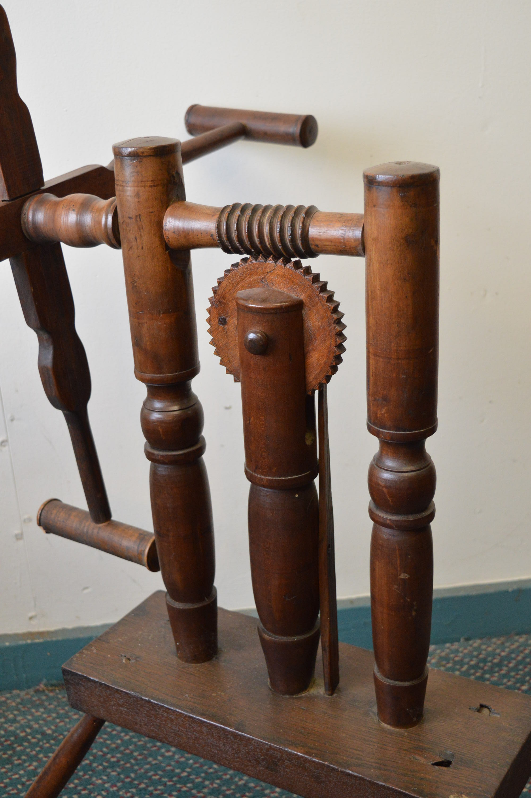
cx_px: 266
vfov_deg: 41.1
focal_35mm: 48
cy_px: 399
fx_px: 1064
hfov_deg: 28.0
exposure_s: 1/80
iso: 1600
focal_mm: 32
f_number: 5
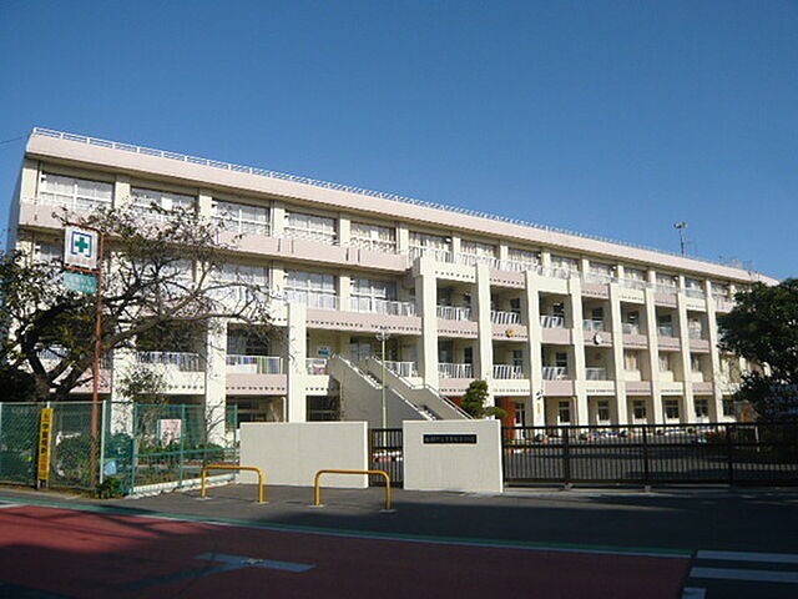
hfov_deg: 63.4
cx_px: 399
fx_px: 645
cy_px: 300
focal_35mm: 28
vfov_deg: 49.7
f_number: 8
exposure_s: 1/250
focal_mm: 4.6
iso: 100
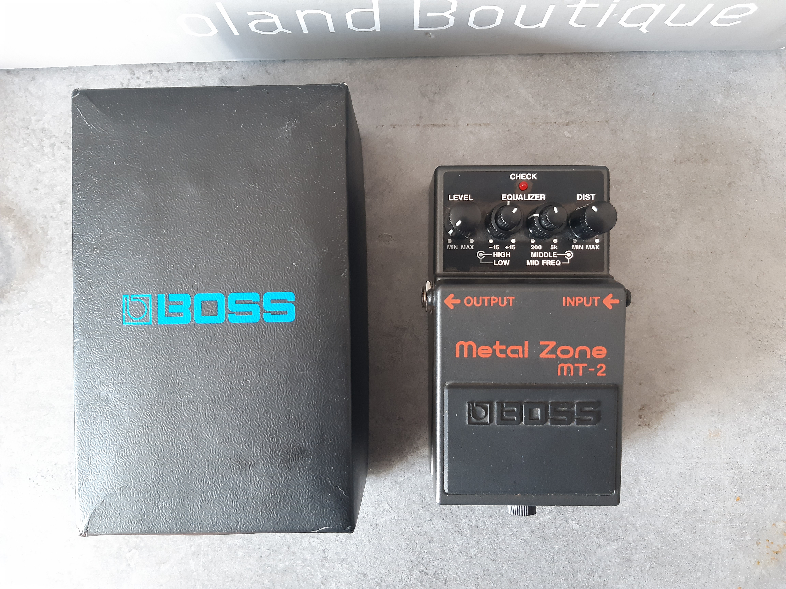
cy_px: 294
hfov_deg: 67.3
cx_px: 393
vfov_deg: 53.1
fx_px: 590
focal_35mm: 26
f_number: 1.7
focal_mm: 3.92
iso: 250
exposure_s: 1/33
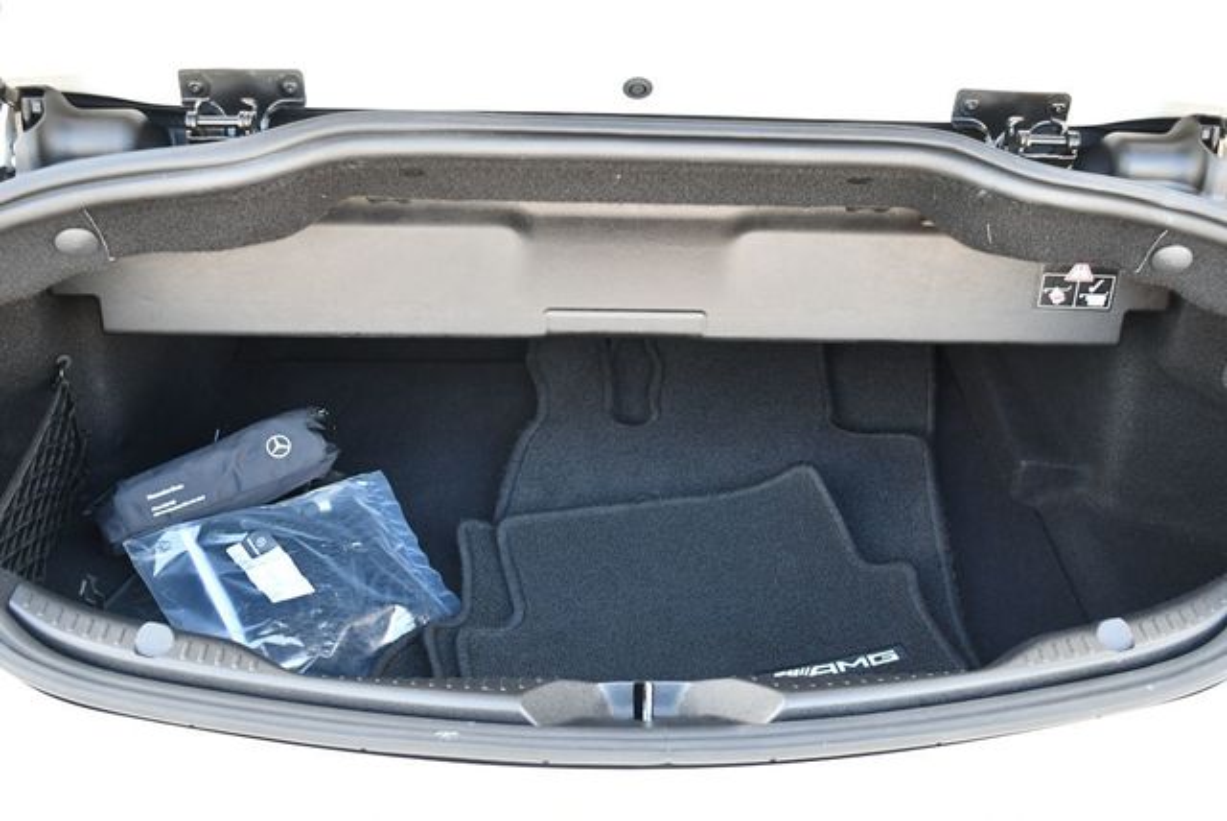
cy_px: 410
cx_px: 614
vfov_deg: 36.9
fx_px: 1228
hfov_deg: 53.1
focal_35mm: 36
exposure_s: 1/160
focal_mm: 18
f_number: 3.5
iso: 800
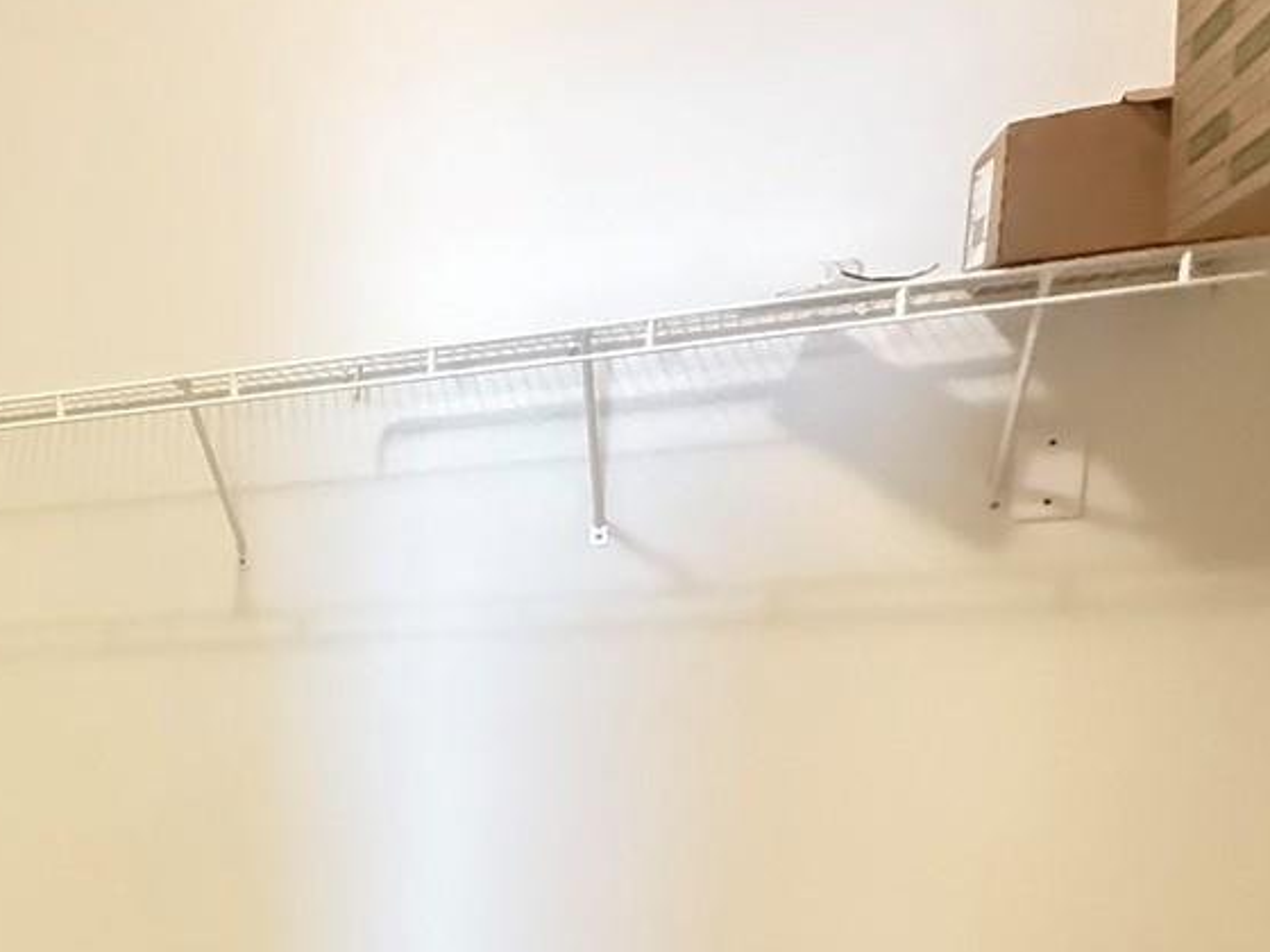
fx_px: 1468
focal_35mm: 40
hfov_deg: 41.5
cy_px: 934
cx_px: 39
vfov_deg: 33.2
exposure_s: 1/40
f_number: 2.2
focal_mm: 2.22
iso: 1250
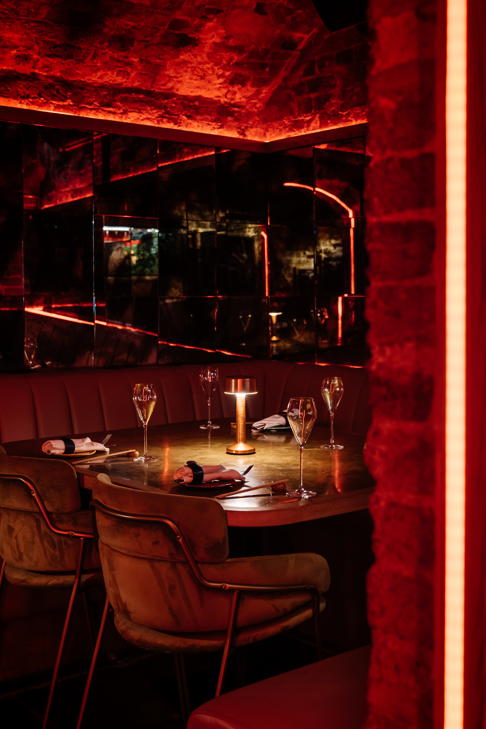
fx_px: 911
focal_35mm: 45
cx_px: 240
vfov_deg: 43.6
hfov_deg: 29.9
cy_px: 357
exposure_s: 1/30
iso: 400
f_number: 4
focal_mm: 36
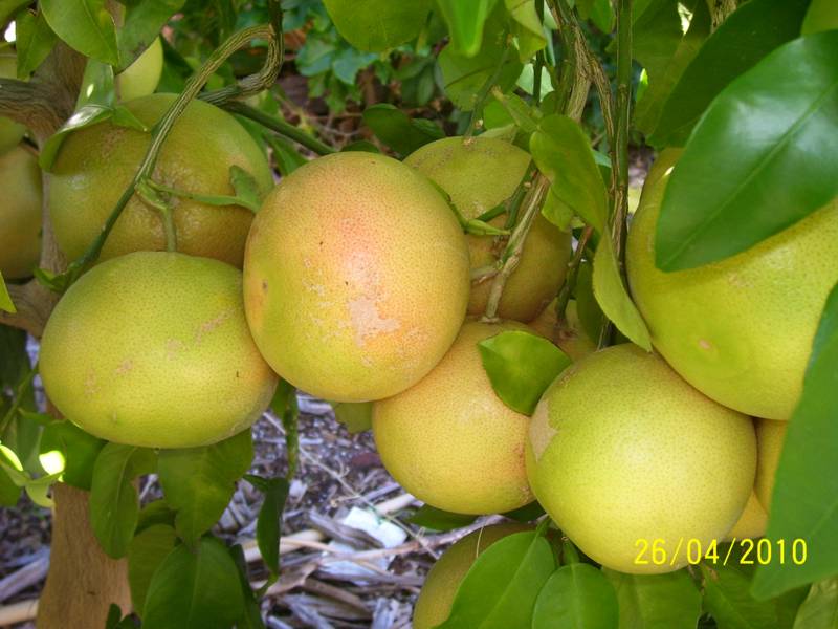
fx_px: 1017
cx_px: 419
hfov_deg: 44.8
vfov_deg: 34.3
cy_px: 314
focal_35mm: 42
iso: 125
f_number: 3
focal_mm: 7
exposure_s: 1/60
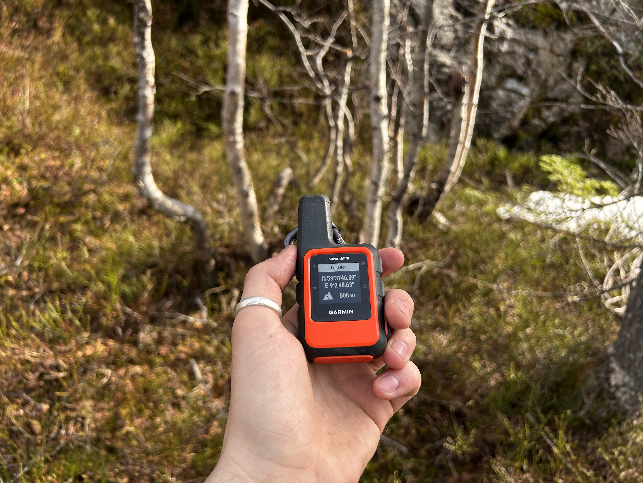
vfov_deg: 53.1
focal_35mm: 26
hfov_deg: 67.3
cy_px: 242
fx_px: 483
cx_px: 322
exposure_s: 1/521
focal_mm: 5.7
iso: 50
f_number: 1.5
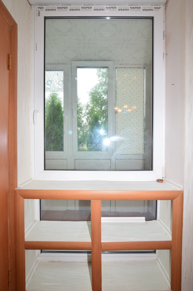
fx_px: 133
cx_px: 96
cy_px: 146
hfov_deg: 71.8
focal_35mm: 16
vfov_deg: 95.1
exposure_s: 1/100
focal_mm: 11
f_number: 9
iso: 800
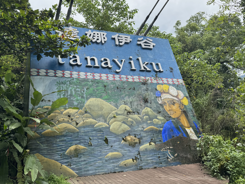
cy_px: 76
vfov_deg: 44.0
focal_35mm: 32
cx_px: 114
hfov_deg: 56.8
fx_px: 226
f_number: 1.78
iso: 80
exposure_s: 1/2604
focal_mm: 6.76
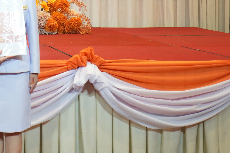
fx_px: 677
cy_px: -34
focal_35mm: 106
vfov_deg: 12.6
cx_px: -82
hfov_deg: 17.8
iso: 1600
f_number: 4
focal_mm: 32
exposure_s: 1/200
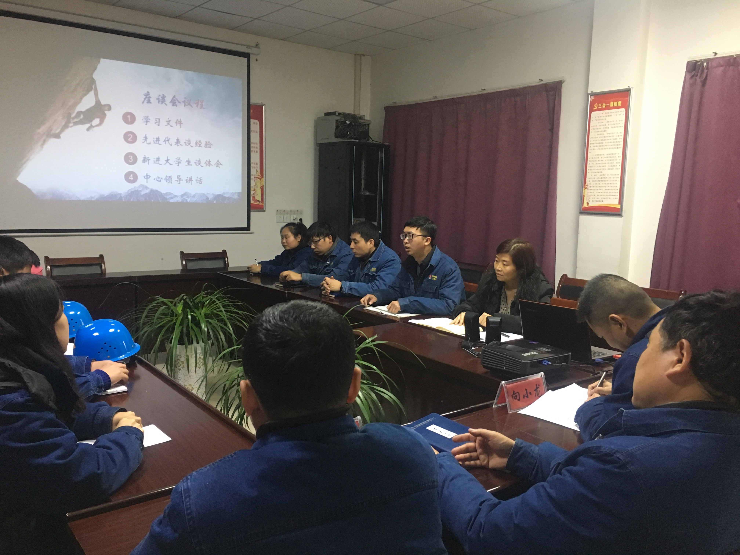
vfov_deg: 48.2
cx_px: 370
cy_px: 278
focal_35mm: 29
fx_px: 620
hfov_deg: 61.7
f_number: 2.2
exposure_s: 1/33
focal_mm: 4.15
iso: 250
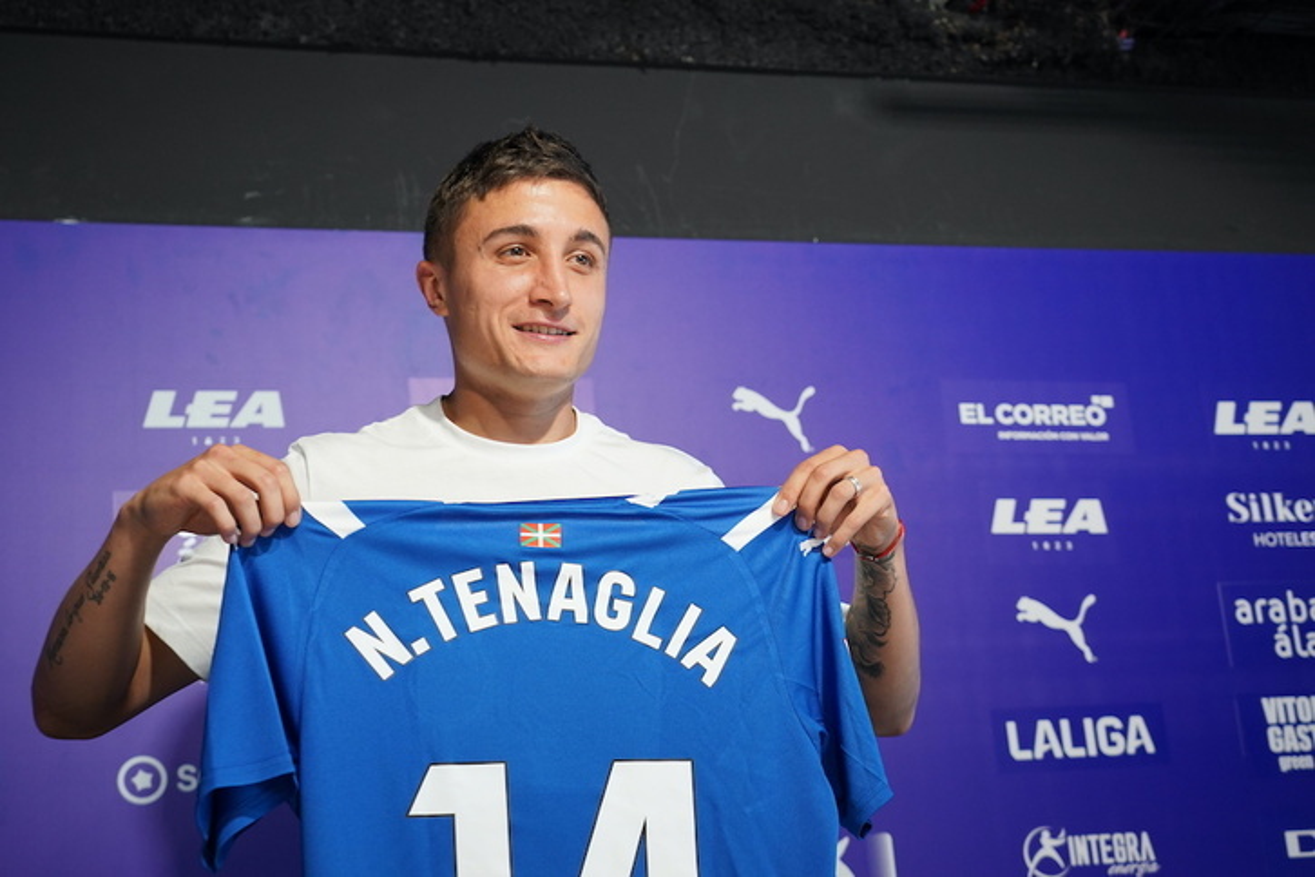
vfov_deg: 26.0
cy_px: 438
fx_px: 1899
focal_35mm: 52
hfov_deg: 38.2
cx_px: 658
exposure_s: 1/200
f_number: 4
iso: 1250
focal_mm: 52
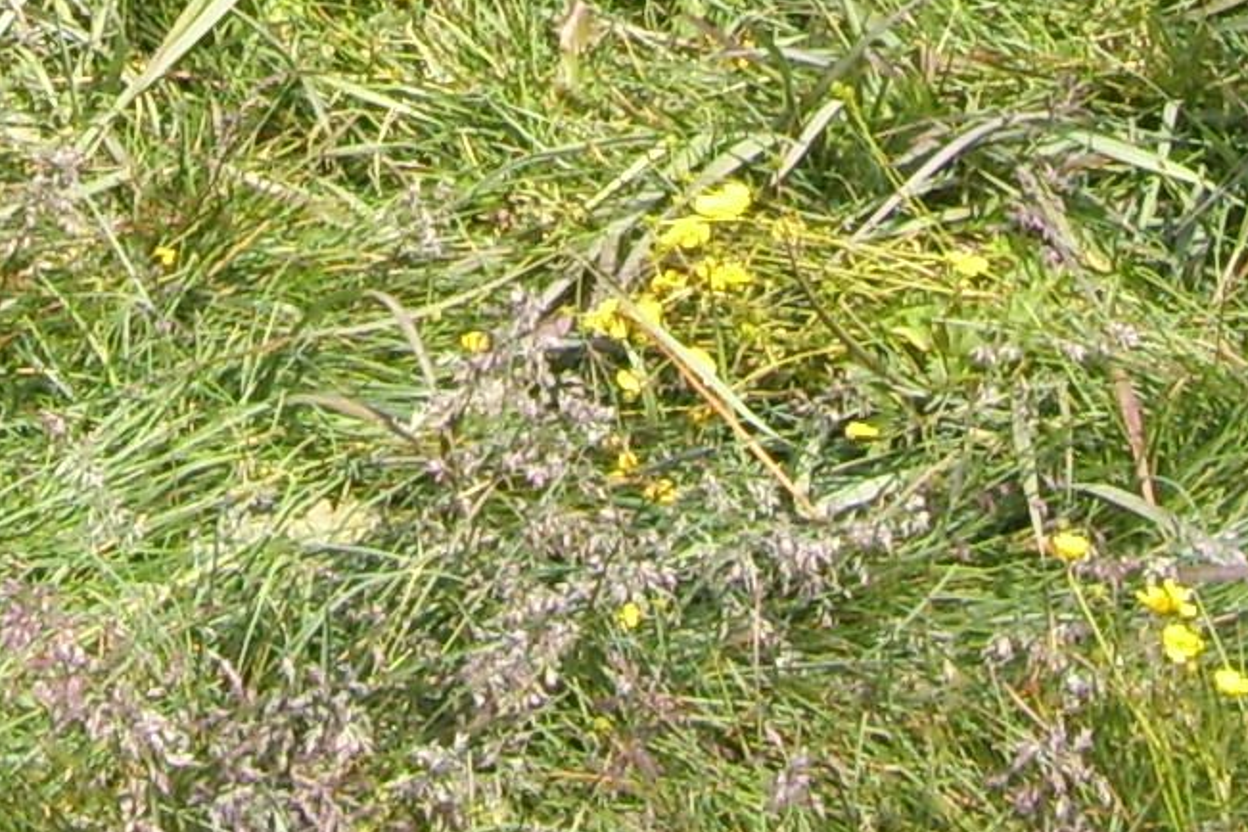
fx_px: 5685
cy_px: -905
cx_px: 257
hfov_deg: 12.5
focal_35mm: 164
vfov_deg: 7.9
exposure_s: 1/400
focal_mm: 6
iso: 80
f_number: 4.8
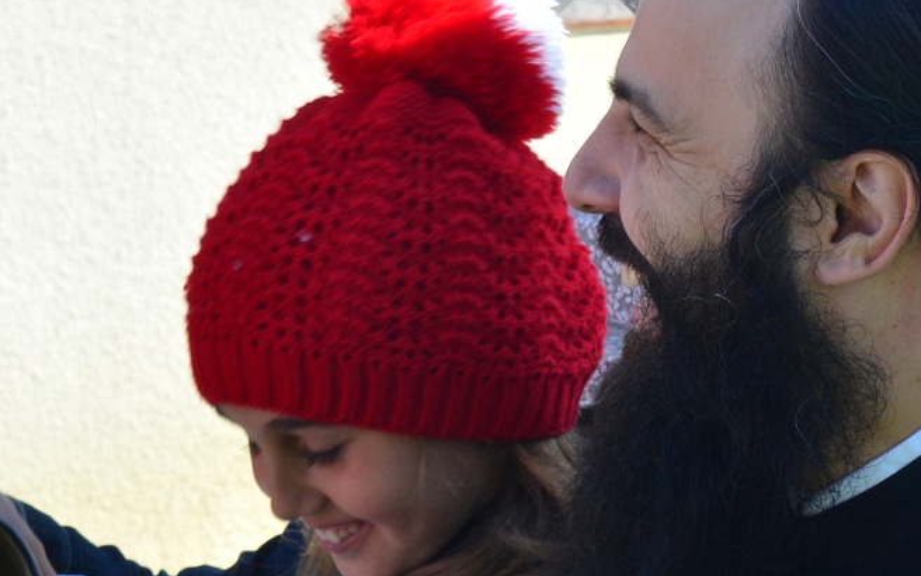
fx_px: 6440
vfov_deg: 5.1
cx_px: 708
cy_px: 549
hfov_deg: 8.2
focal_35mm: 257
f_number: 11
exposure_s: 1/100
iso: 200
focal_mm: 55
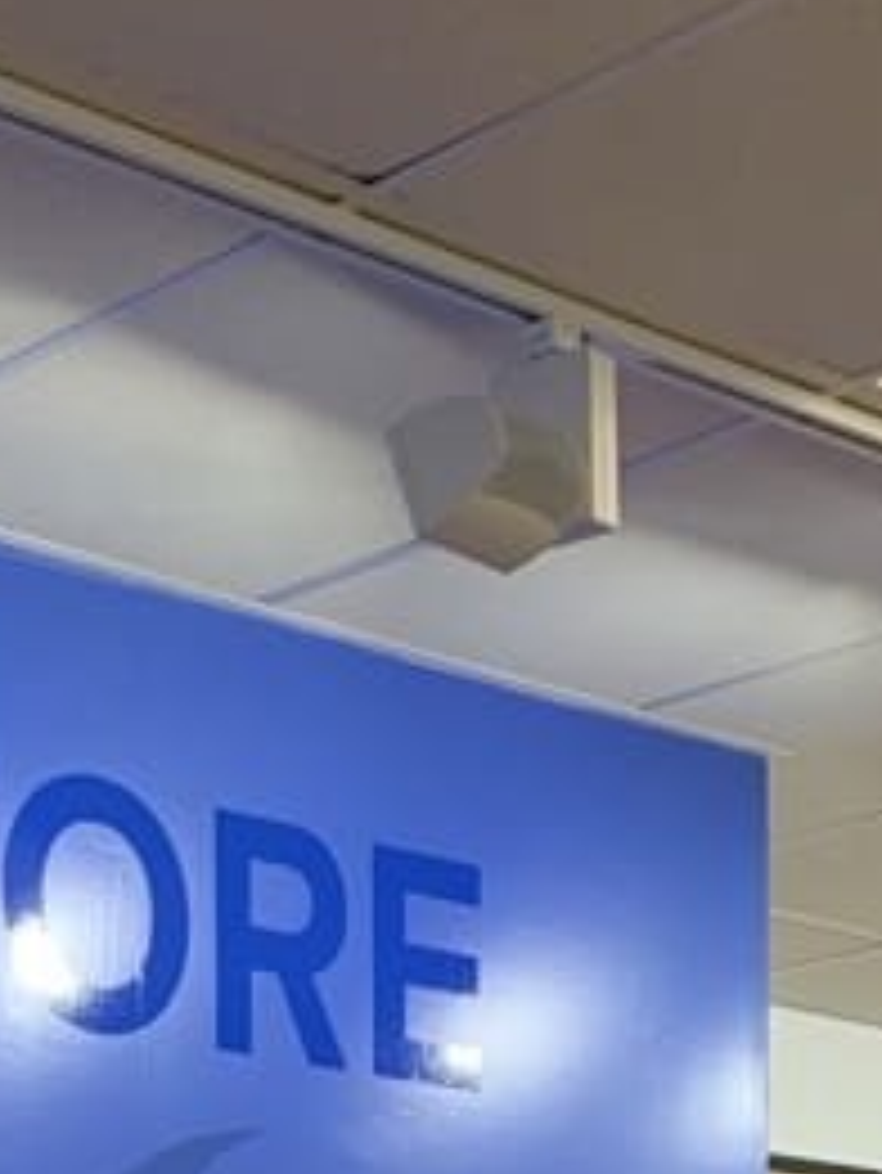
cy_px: 1979
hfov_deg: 14.2
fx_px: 3462
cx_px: -94
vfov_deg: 16.7
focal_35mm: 102
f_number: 1.8
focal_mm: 4.25
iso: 50
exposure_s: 1/121
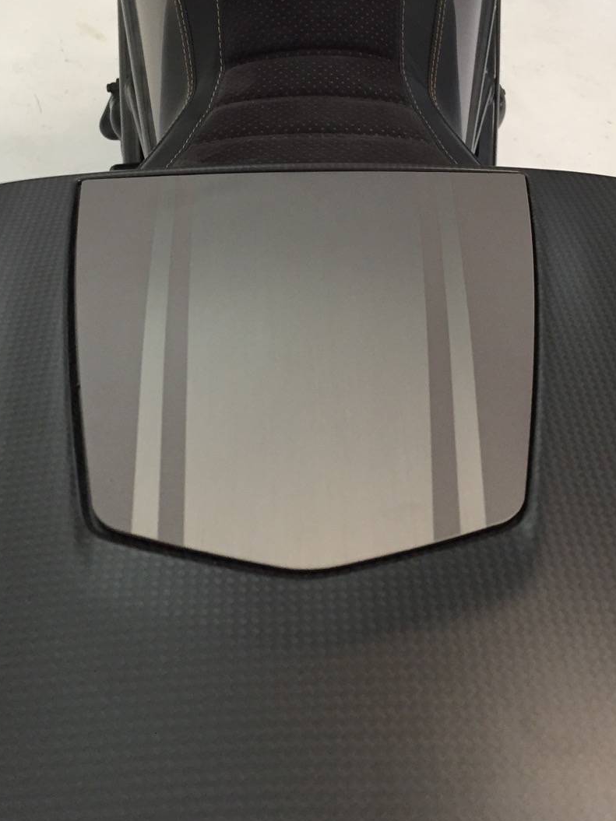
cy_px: 220
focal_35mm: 44
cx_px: 306
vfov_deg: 41.8
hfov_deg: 32.9
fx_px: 1044
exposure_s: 1/30
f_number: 2.2
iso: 100
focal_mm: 4.15
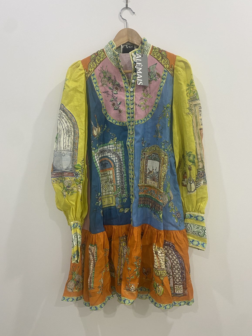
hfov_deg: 51.4
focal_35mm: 27
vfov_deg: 65.3
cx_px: 127
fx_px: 262
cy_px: 163
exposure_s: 1/50
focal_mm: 4.25
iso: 80
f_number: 1.8
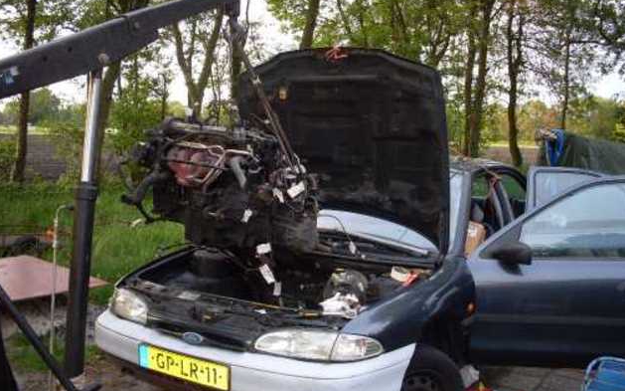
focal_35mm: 41
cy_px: 193
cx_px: 312
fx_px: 698
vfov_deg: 31.2
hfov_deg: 48.2
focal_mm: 6.3
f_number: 2.8
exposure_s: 1/45
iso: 100
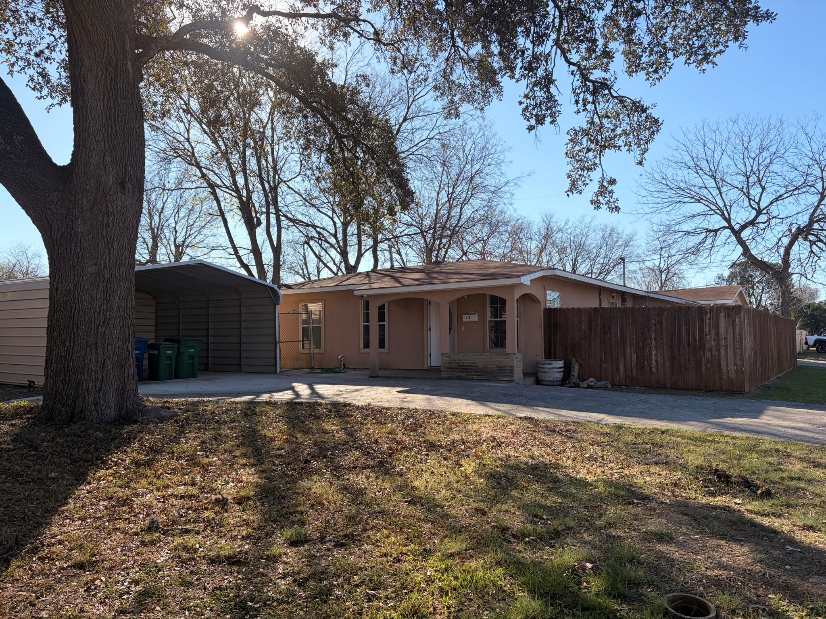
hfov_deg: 67.3
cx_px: 413
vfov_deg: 53.1
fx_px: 620
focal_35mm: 26
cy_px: 310
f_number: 1.6
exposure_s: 1/2538
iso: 50
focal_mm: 5.96
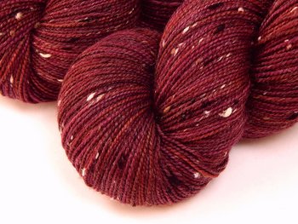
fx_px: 1137
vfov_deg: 11.2
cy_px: 112
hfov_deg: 14.9
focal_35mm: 132
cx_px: 149
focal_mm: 23.4
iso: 125
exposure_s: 1/10
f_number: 4.8
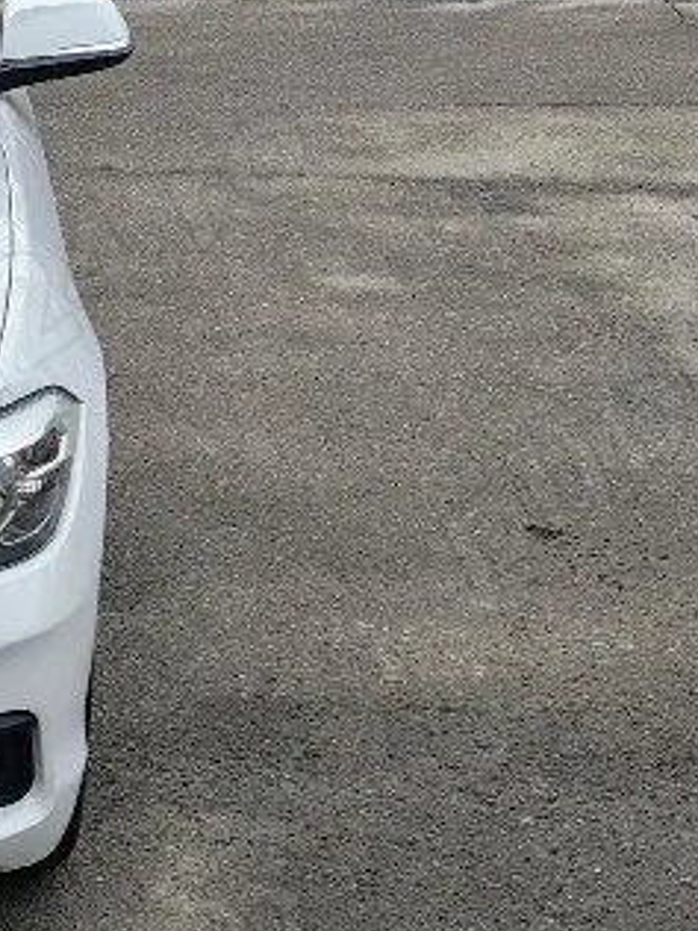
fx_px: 2608
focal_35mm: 97
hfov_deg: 13.6
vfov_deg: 20.2
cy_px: 461
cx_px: -577
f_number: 1.6
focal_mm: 6.57
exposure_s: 1/204
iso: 100
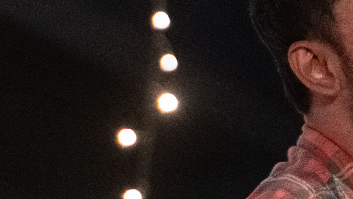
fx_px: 3670
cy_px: 263
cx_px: 415
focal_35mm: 392
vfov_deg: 3.1
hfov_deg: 5.5
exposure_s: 1/50
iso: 4000
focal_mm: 75
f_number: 2.8
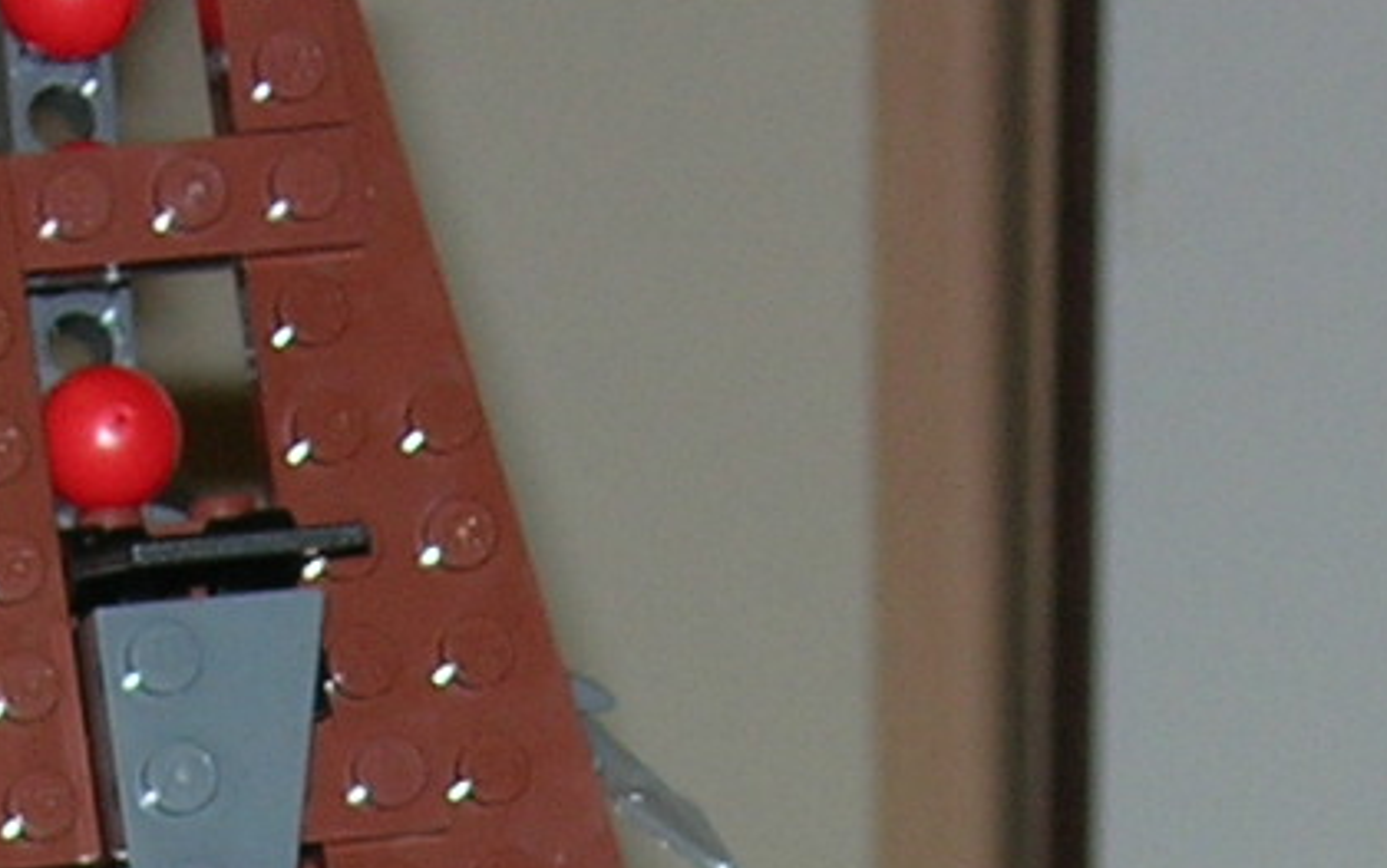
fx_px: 11913
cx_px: 271
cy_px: 2386
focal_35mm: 315
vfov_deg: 4.1
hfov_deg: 6.7
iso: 64
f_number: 3.5
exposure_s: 1/60.1
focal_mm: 12.7
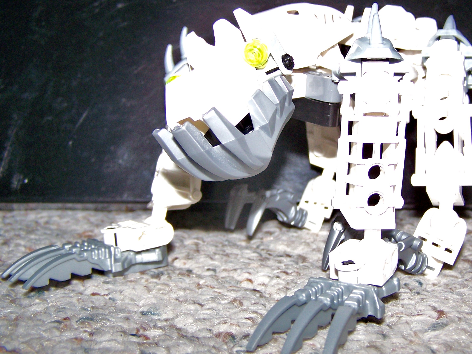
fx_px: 669
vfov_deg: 29.6
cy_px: 140
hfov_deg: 38.6
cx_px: 294
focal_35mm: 49
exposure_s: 1/60
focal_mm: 6.3
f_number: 2.8
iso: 160
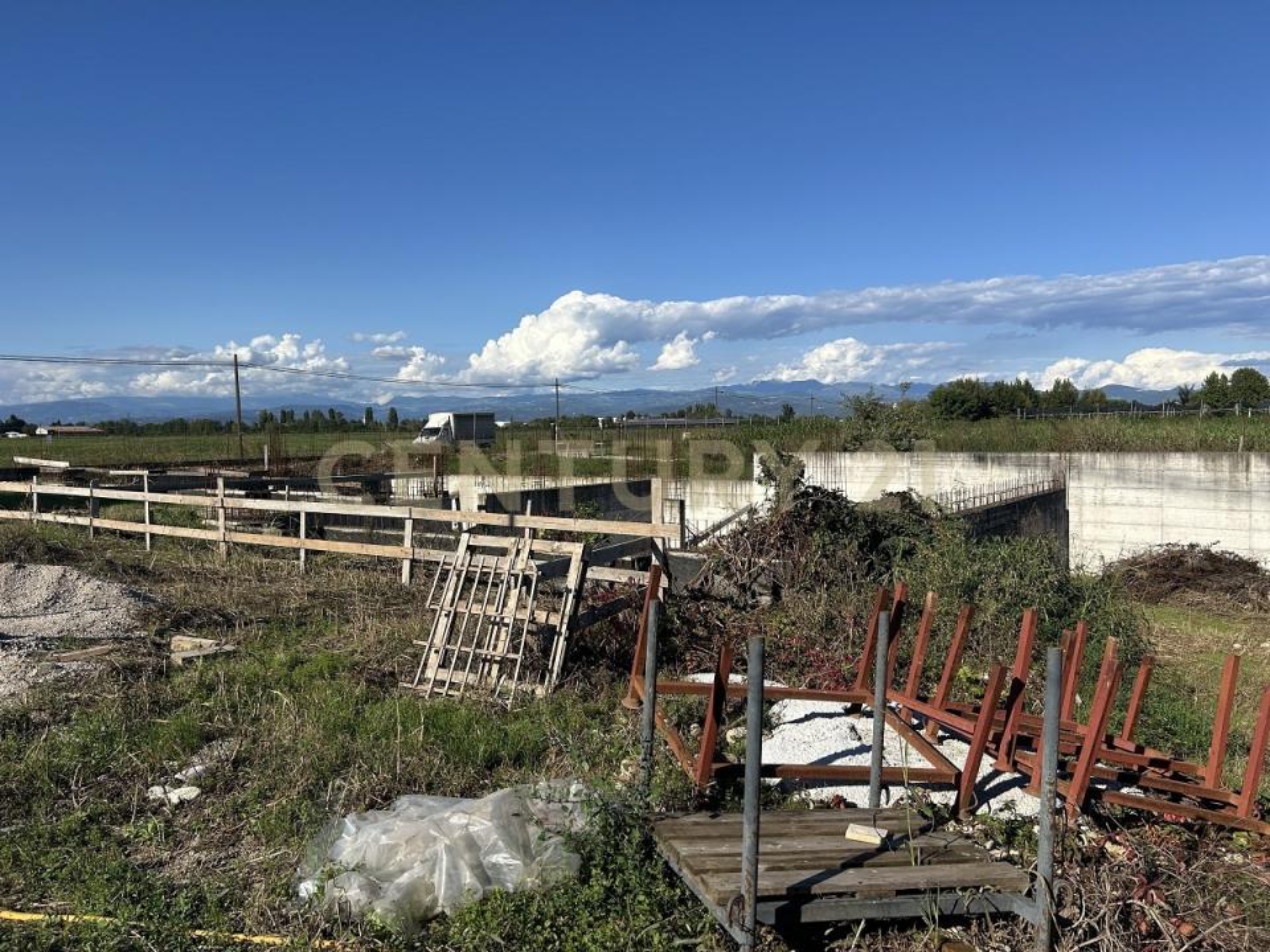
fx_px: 954
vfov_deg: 53.1
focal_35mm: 26
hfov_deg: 67.3
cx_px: 635
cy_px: 476
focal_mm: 5.7
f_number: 1.5
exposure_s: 1/5587
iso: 50
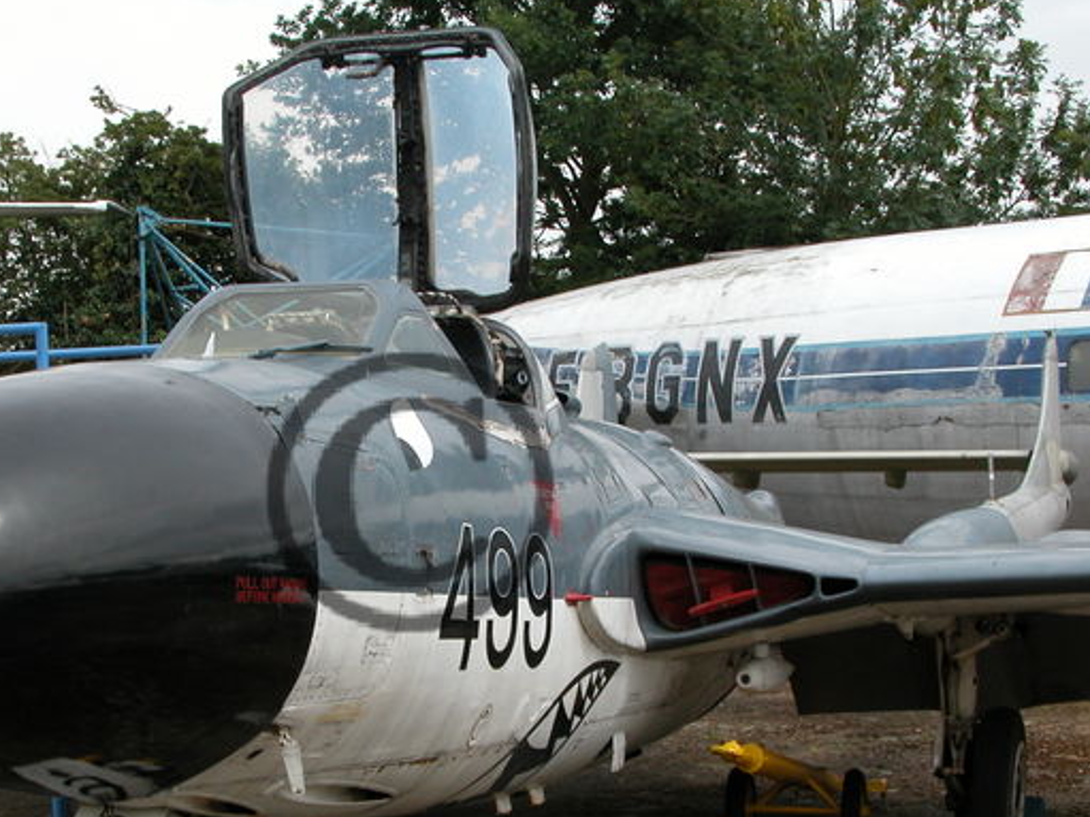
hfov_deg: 27.0
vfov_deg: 20.4
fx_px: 2267
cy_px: 493
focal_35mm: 72
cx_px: 410
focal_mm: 11.6
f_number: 6.7
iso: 100
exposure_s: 1/248
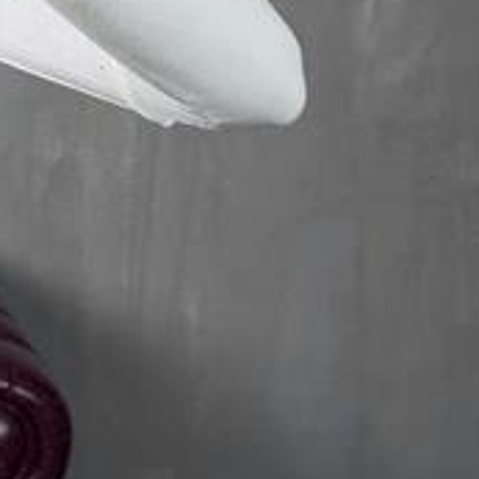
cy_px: -25
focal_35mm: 115
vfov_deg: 14.8
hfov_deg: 13.2
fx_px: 1800
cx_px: -455
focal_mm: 6.76
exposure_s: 1/121
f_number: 1.78
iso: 64
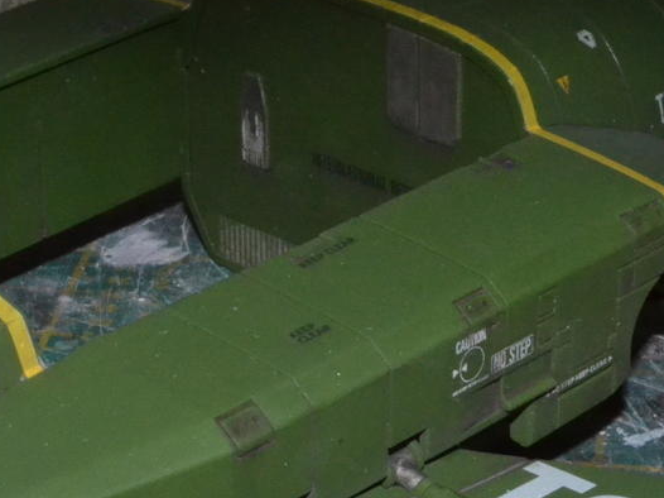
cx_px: 321
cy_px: 407
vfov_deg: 10.0
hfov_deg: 13.3
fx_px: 2839
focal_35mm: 148
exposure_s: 1/60
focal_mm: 45
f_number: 36
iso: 3200
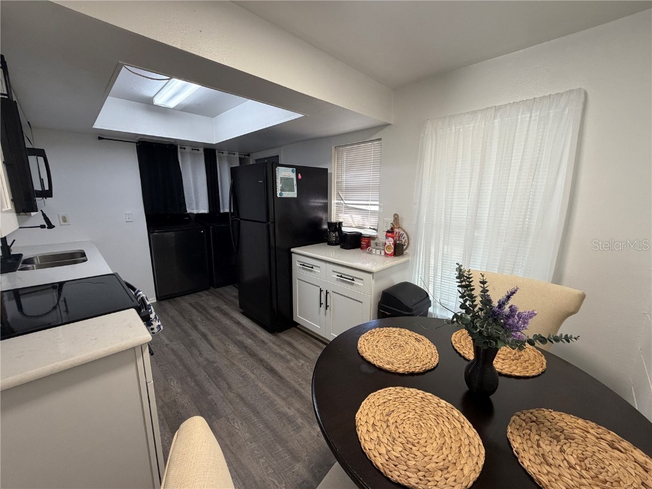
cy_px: 244
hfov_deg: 102.1
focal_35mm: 14
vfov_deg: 85.7
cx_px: 326
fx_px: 264
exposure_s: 1/120
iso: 320
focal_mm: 2.22
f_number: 2.2
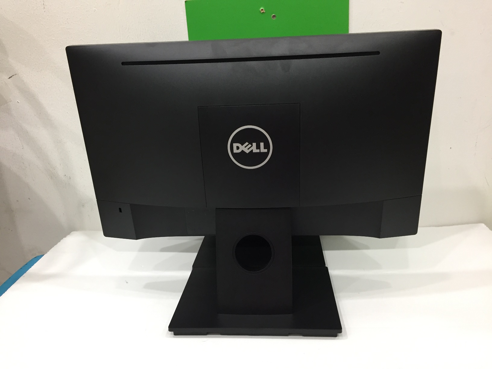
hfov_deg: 61.7
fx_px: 412
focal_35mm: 29
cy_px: 184
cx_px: 246
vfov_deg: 48.2
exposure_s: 1/33
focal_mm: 4.15
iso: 125
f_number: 2.2
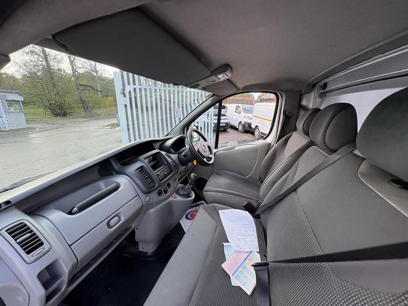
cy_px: 153
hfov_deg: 102.1
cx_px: 204
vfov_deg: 85.7
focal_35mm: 14
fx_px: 165
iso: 50
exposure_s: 1/109
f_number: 2.2
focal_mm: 2.22
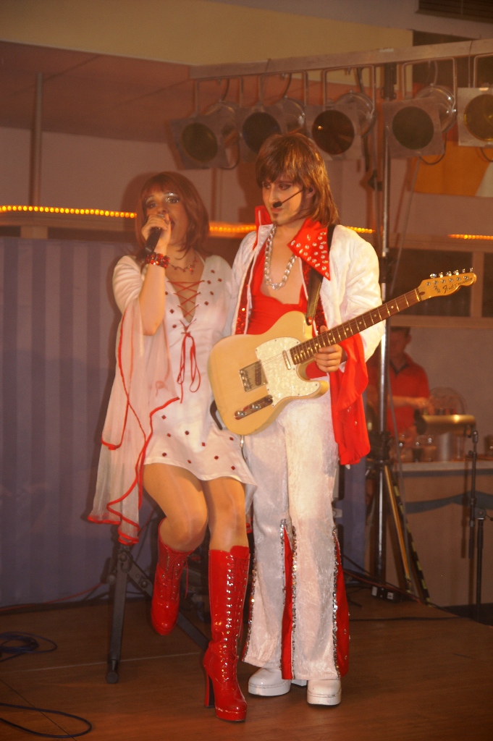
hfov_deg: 20.1
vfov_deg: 29.9
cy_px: 370
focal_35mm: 68
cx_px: 246
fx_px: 1389
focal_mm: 45
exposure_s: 1/60
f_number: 2.8
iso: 200
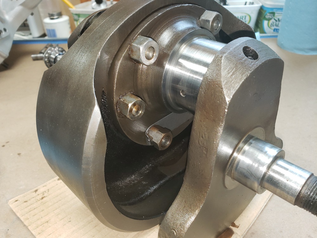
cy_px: 119
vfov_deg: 53.1
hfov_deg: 67.3
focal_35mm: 26
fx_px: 238
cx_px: 158
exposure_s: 1/24
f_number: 2.4
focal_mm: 4.3
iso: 125
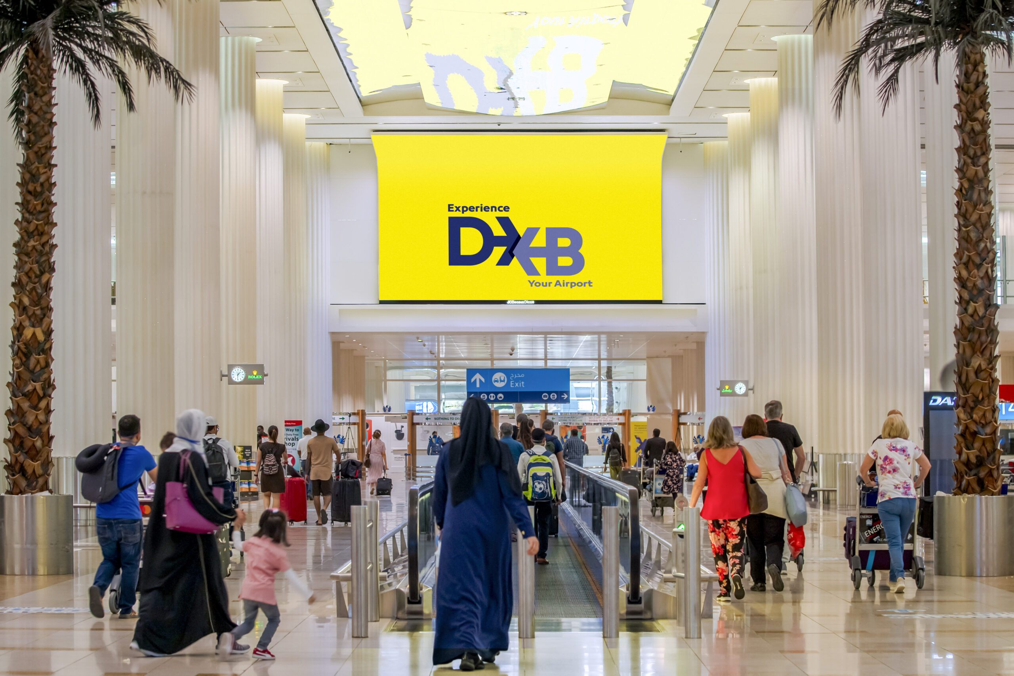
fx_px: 2112
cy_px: 338
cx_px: 507
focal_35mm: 75
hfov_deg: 27.0
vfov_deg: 18.2
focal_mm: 75
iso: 800
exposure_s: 1/50
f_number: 3.5
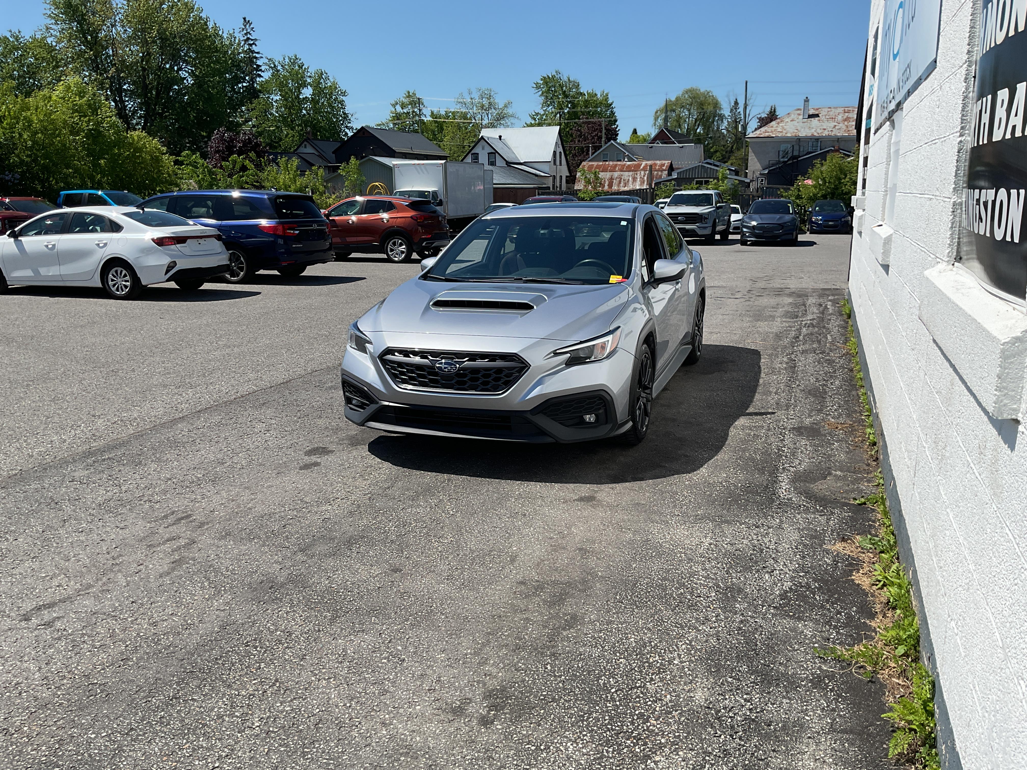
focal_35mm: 29
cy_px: 385
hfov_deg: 61.7
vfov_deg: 48.2
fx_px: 860
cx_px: 514
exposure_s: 1/2427
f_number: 1.8
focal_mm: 3
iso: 16
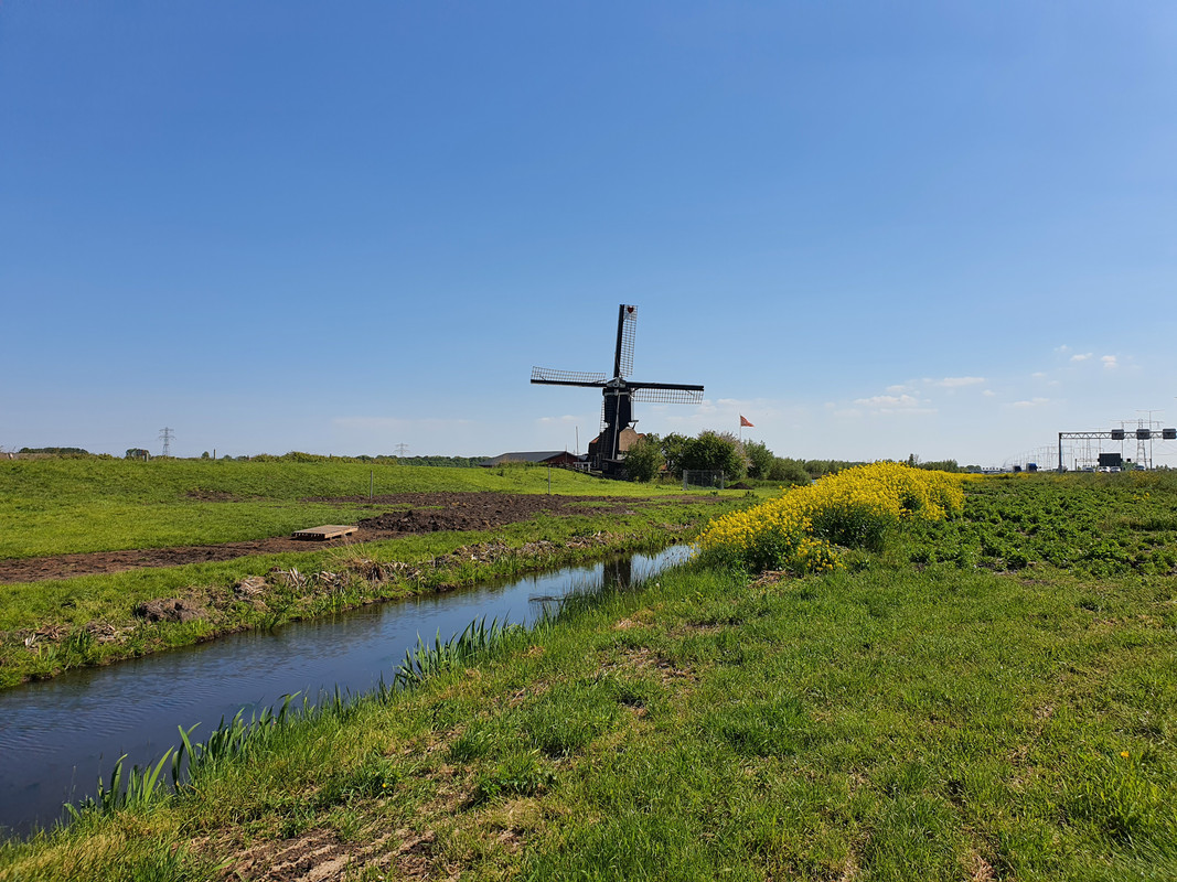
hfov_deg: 67.3
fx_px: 884
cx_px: 588
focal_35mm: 26
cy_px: 441
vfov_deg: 53.1
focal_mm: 4.3
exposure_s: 1/2888
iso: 50
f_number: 2.4
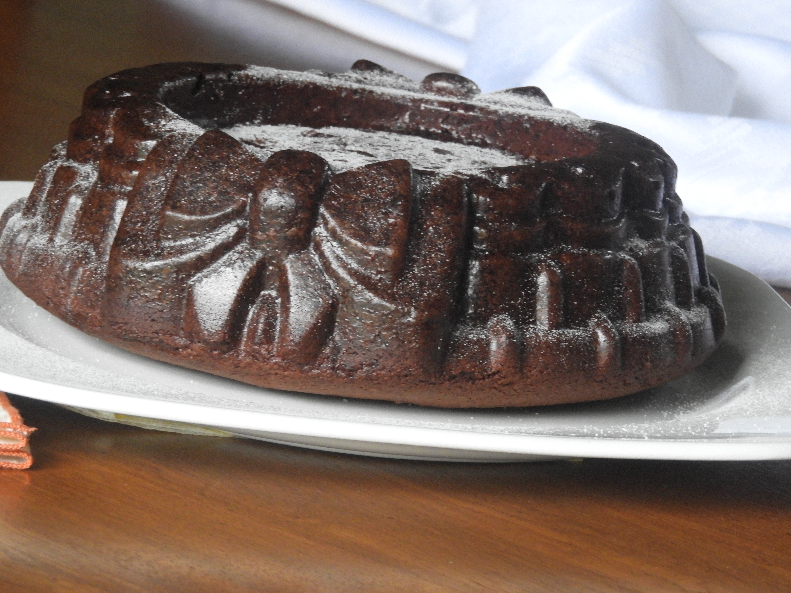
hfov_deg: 9.9
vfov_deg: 7.4
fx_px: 4570
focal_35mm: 200
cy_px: 296
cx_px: 396
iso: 800
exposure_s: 1/5
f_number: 5.3
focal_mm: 35.8
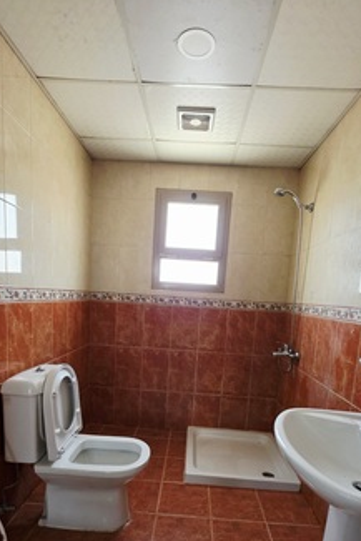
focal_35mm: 19
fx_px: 285
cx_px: 179
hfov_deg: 64.6
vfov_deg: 85.2
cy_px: 337
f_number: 1.9
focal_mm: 2.2
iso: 400
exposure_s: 1/50.3
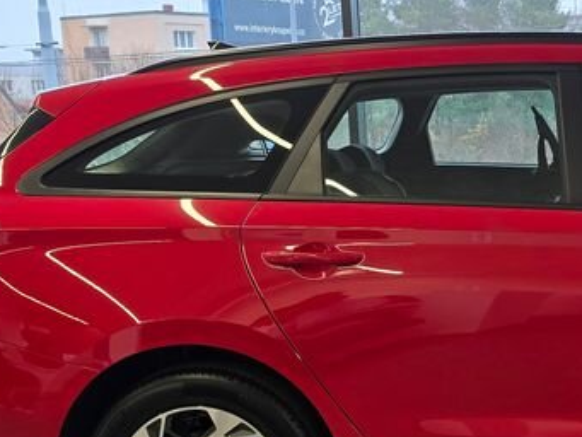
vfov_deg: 21.3
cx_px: 657
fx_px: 1161
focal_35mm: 69
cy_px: 271
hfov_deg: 25.8
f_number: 1.7
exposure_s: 1/100
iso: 50
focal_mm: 6.3
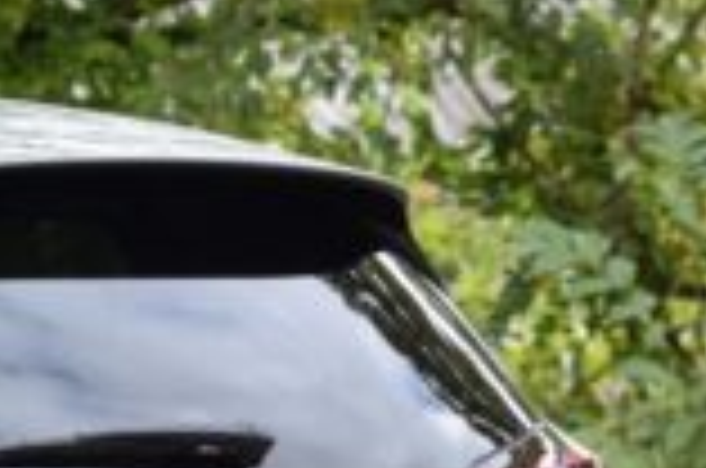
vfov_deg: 2.6
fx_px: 10255
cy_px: 736
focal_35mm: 524
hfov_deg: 3.9
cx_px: 0
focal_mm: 100
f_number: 8
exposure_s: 1/250
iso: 400
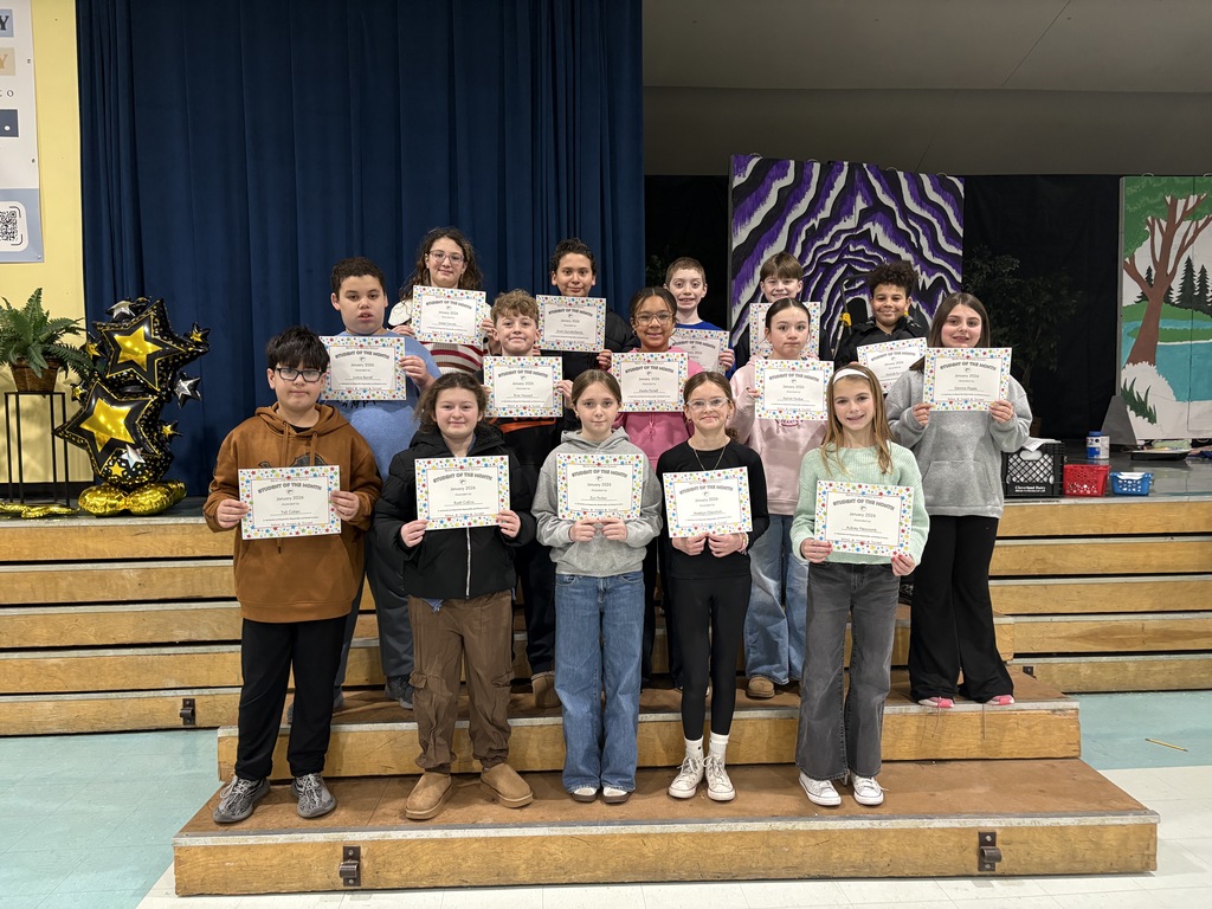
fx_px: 910
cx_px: 606
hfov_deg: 67.3
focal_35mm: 26
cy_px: 454
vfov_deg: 53.1
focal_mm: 5.96
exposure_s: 1/60
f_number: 1.6
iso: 200
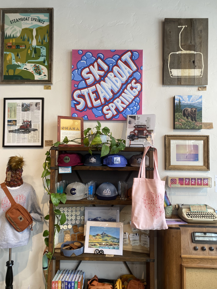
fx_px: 217
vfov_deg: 67.3
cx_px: 108
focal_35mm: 26
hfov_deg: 53.1
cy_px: 144
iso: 80
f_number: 1.8
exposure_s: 1/120
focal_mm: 4.25
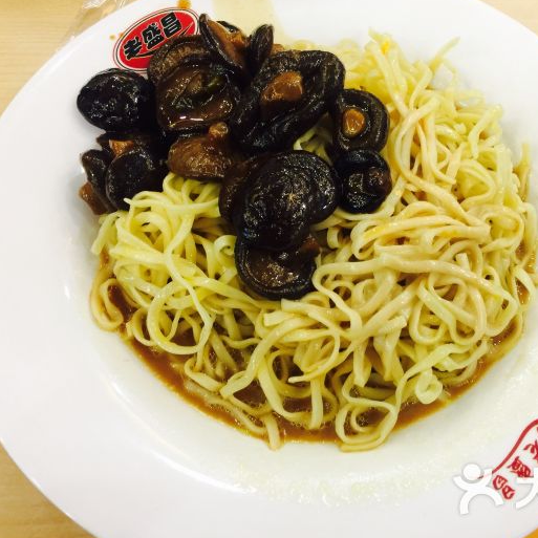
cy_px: 268
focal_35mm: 35
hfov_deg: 46.6
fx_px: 615
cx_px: 349
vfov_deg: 47.2
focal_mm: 4.15
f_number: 2.2
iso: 50
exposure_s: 1/17
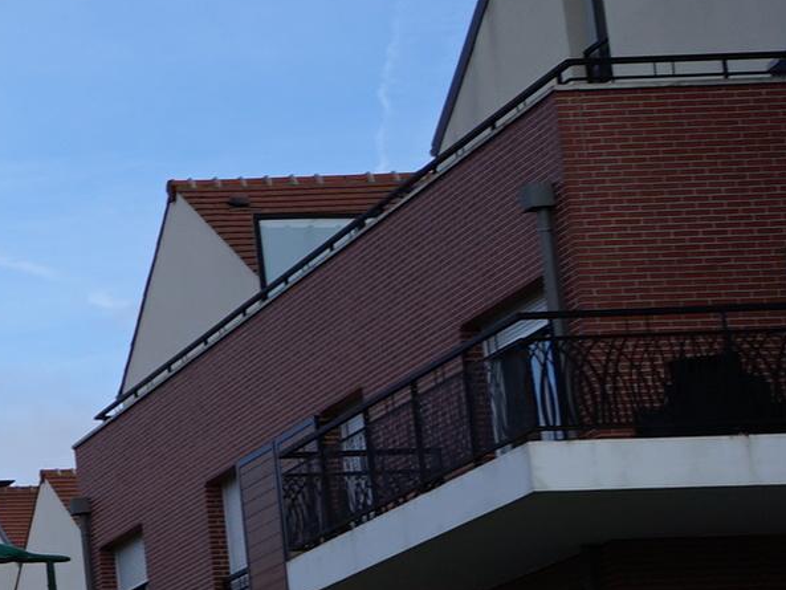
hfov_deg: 11.7
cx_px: -1123
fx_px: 3089
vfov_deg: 10.9
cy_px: 433
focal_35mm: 136
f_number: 11
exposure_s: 1/125
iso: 100
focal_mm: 28
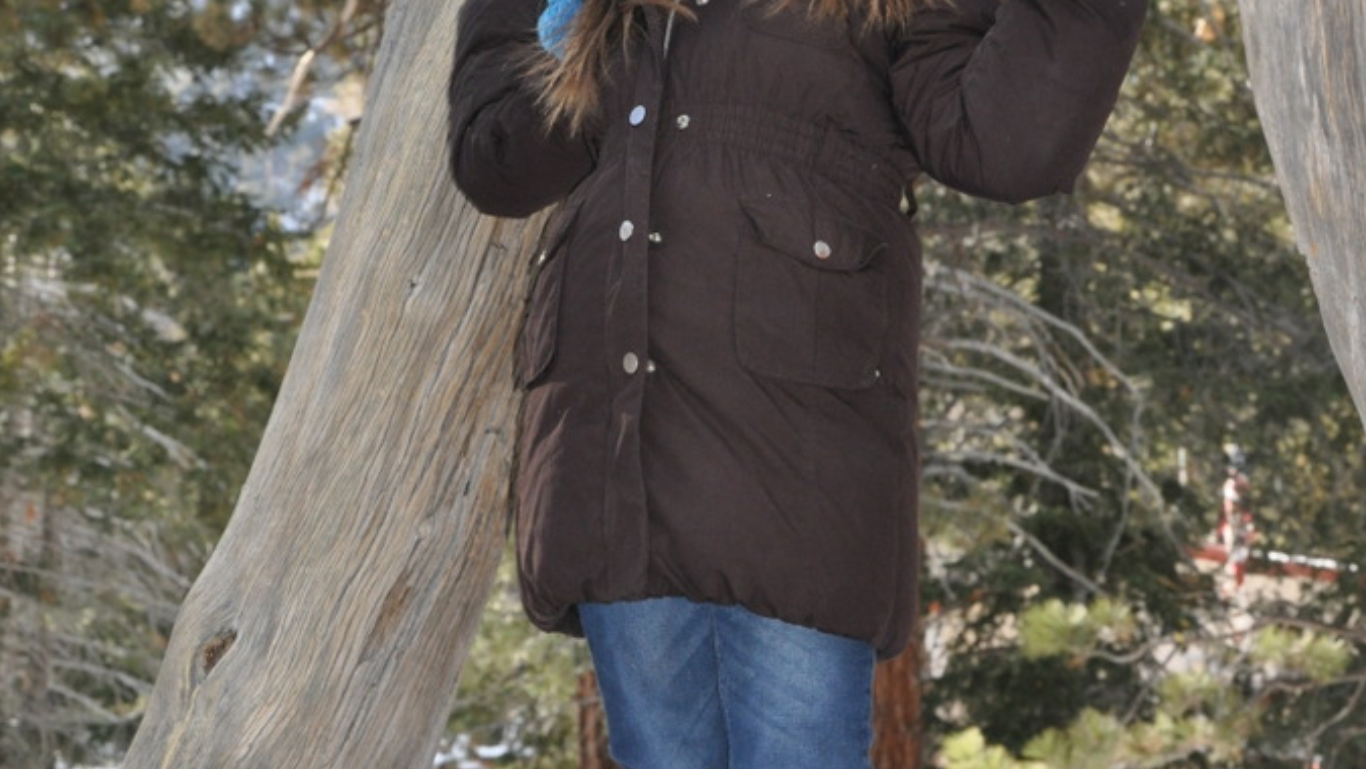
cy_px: 453
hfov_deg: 15.6
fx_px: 4999
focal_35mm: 138
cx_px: 680
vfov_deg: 8.8
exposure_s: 1/200
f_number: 11
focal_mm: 58
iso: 800
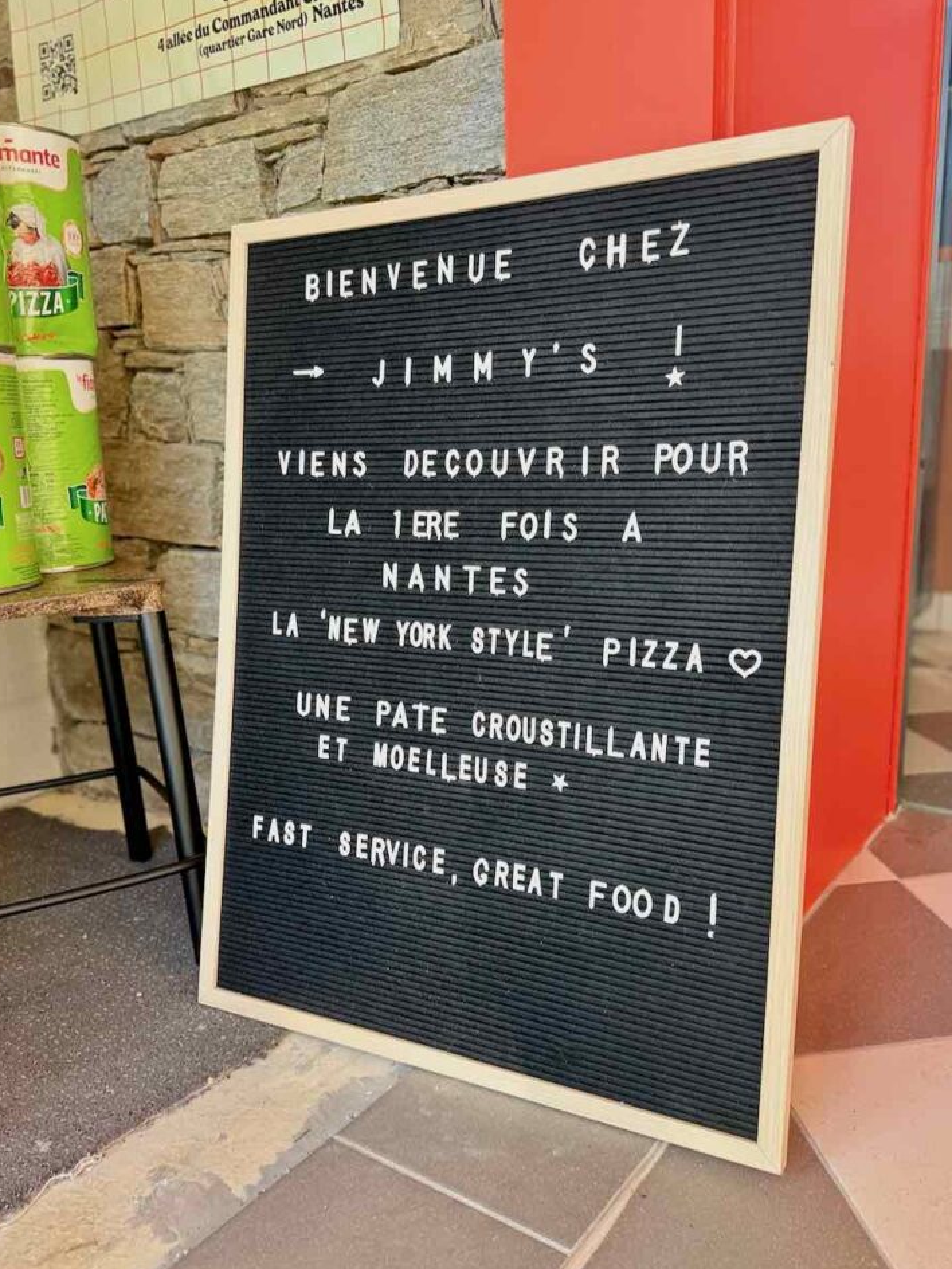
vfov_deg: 67.2
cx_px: 479
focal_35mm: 26
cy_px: 594
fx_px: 953
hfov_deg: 53.1
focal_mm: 6.76
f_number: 1.78
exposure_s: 1/169
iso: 64
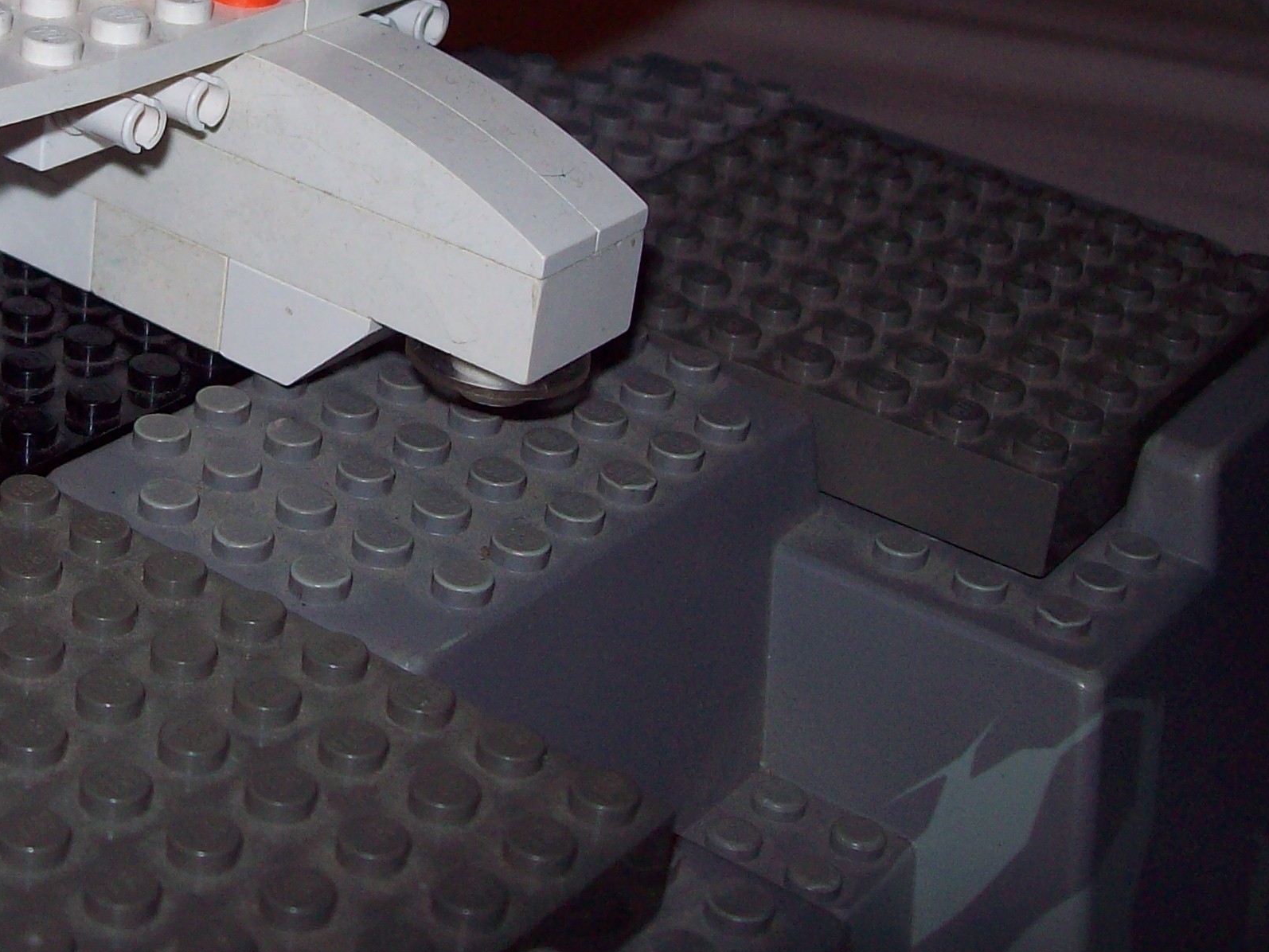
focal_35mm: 69
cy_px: 173
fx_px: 2530
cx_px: 143
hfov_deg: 27.2
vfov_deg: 21.0
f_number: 2.7
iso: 80
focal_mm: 6
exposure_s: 1/64
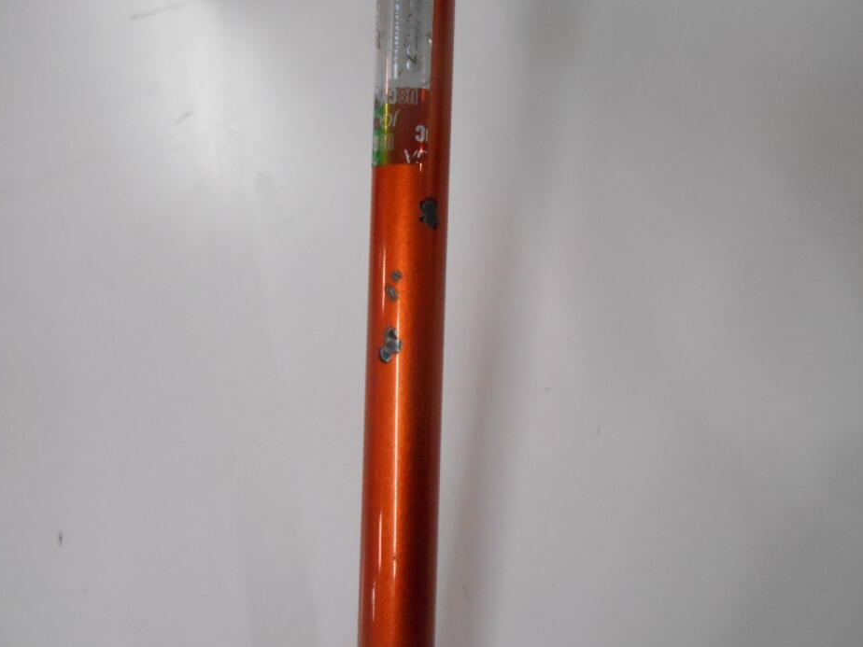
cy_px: 320
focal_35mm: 27
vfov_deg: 51.4
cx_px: 440
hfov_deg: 65.3
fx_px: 673
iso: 800
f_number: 3.2
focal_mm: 4.6
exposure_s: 1/250
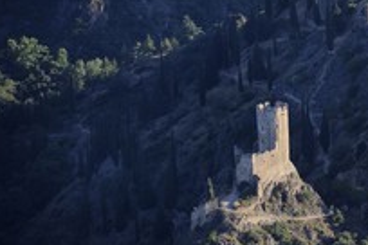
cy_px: 40
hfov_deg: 5.0
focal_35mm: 411
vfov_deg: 3.3
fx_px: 4201
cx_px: 370
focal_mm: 200
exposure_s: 1/800
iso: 400
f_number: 4.5
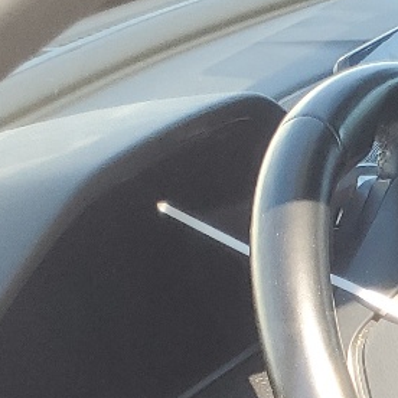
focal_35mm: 133
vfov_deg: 12.4
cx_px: 986
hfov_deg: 10.9
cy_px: 614
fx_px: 1730
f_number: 1.5
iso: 50
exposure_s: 1/286
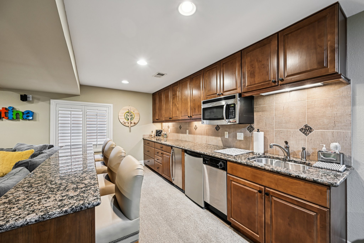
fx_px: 142
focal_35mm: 14
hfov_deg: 104.3
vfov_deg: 81.2
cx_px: 182
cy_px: 122
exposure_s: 1/3.33
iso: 400
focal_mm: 14
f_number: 8
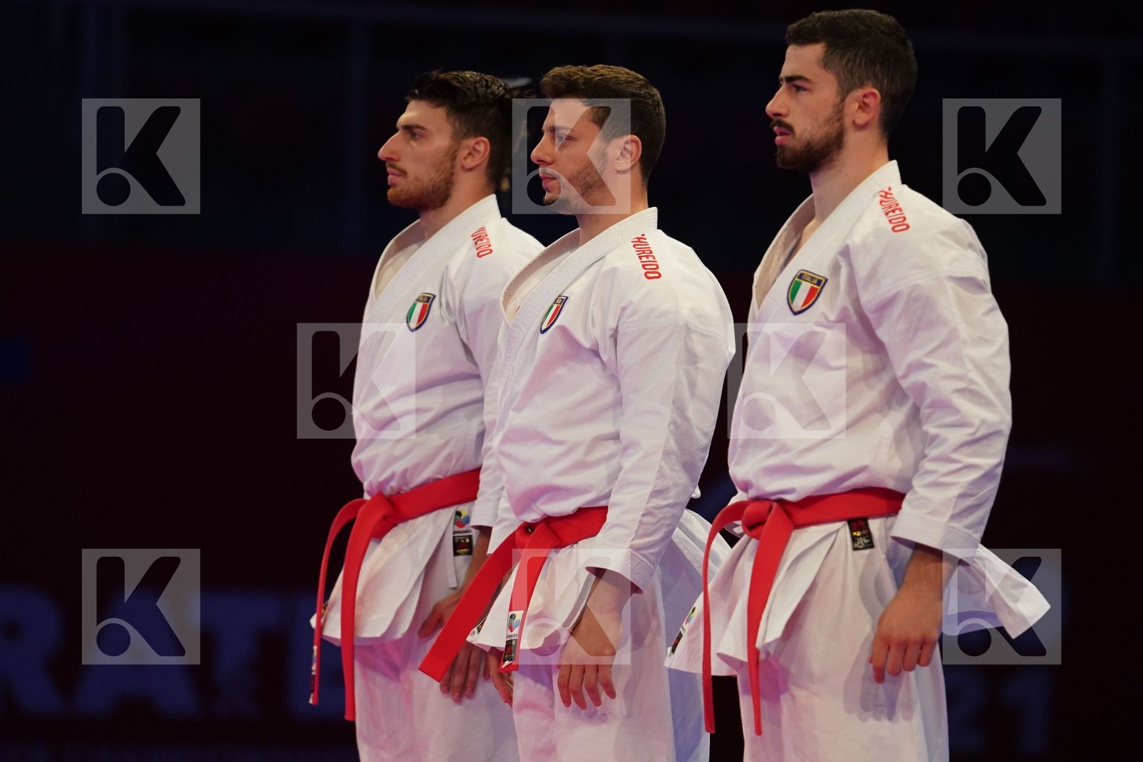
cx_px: 572
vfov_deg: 4.6
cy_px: 381
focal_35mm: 300
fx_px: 9524
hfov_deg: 6.9
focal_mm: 200
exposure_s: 1/250
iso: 2000
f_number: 2.8
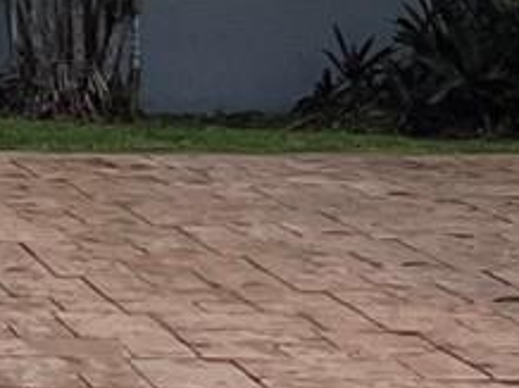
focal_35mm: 191
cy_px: -462
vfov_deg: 7.4
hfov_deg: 9.2
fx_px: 2861
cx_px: -745
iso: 320
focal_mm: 5.7
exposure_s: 1/60
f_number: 1.5
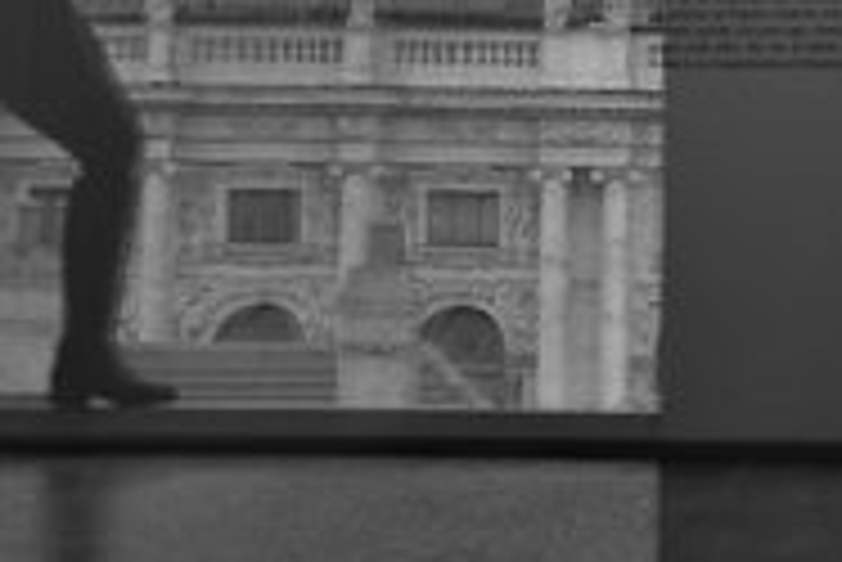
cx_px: 847
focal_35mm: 192
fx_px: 4494
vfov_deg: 7.1
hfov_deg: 10.6
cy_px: -121
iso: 400
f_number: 4.5
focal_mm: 40
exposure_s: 1/100
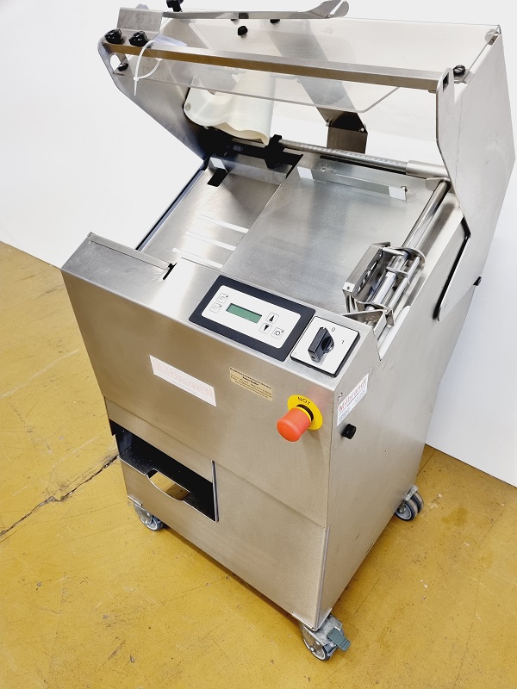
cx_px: 258
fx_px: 518
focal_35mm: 26
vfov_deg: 67.3
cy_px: 344
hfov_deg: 53.1
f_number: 1.8
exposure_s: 1/100
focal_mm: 5.4
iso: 250
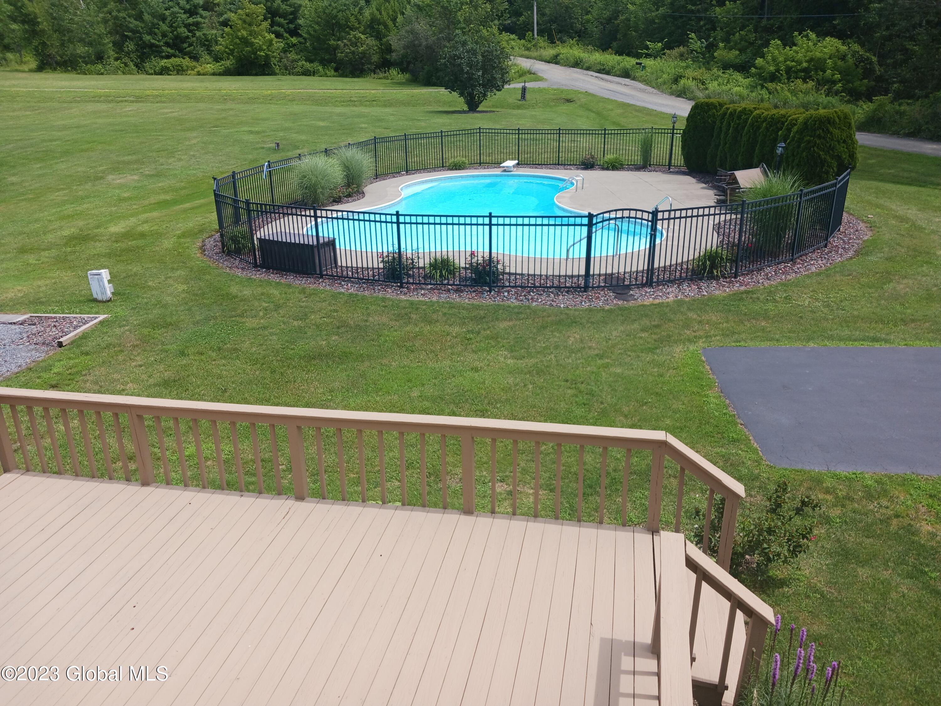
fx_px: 734
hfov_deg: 65.3
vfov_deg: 51.4
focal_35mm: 27
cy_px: 353
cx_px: 470
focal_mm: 4
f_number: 1.8
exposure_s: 1/186
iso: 20
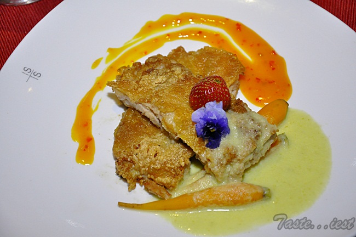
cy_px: 118
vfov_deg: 13.0
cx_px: 178
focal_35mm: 105
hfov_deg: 19.5
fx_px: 1037
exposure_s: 1/50
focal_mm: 70
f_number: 5.3
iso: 1250
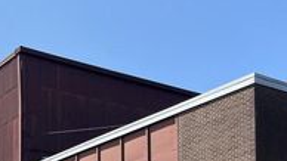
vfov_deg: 14.8
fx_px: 555
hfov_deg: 27.5
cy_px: 271
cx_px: 9
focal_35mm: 73
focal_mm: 5.1
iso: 50
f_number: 1.6
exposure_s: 1/3876
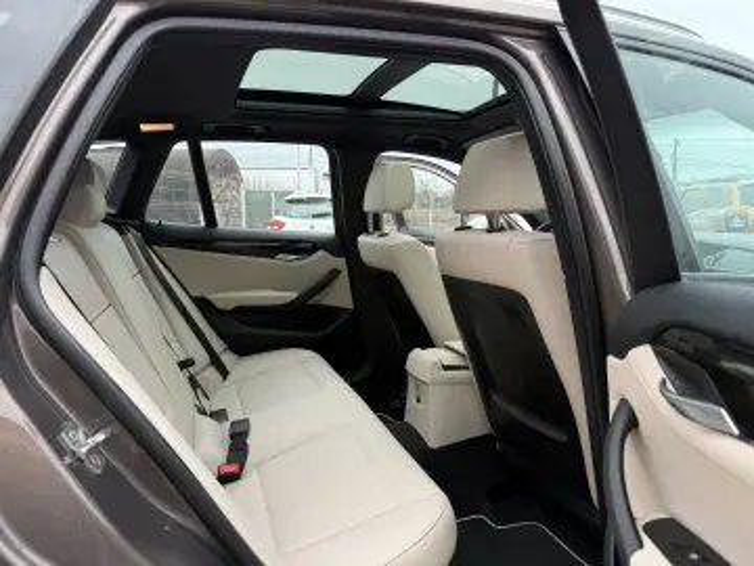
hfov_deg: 71.6
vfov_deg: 56.8
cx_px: 377
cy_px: 283
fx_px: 523
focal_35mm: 24
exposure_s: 1/121
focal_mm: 6.76
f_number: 1.78
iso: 100
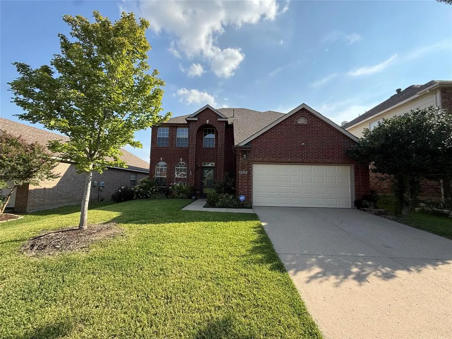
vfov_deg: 85.7
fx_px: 183
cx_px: 226
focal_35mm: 14
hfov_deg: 102.1
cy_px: 170
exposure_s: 1/1033
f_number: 2.2
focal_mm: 2.22
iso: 64
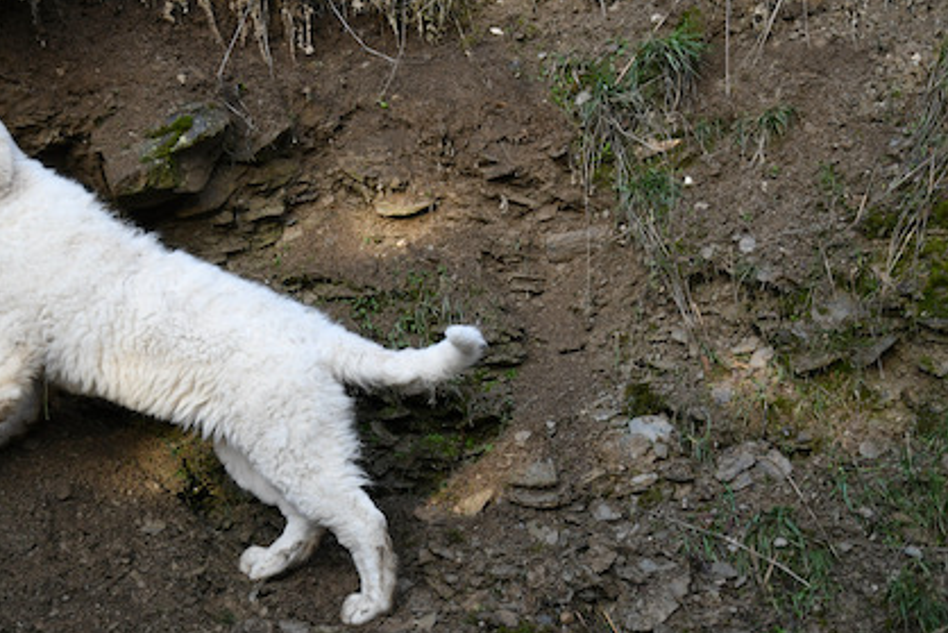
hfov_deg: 35.5
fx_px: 1475
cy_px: 402
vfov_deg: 24.1
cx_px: 365
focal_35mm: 56
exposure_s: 1/1250
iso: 640
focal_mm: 26
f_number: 3.2
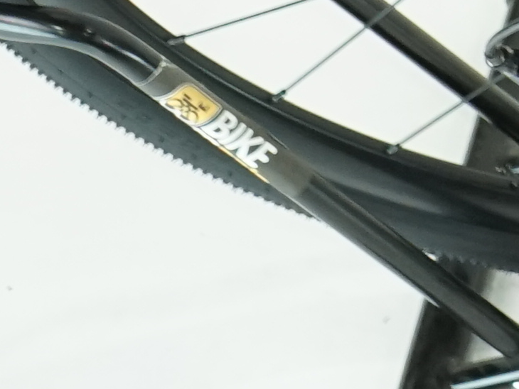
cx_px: 1741
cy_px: -756
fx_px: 3555
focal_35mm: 237
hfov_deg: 7.1
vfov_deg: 5.9
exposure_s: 1/200
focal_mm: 30
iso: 1600
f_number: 5
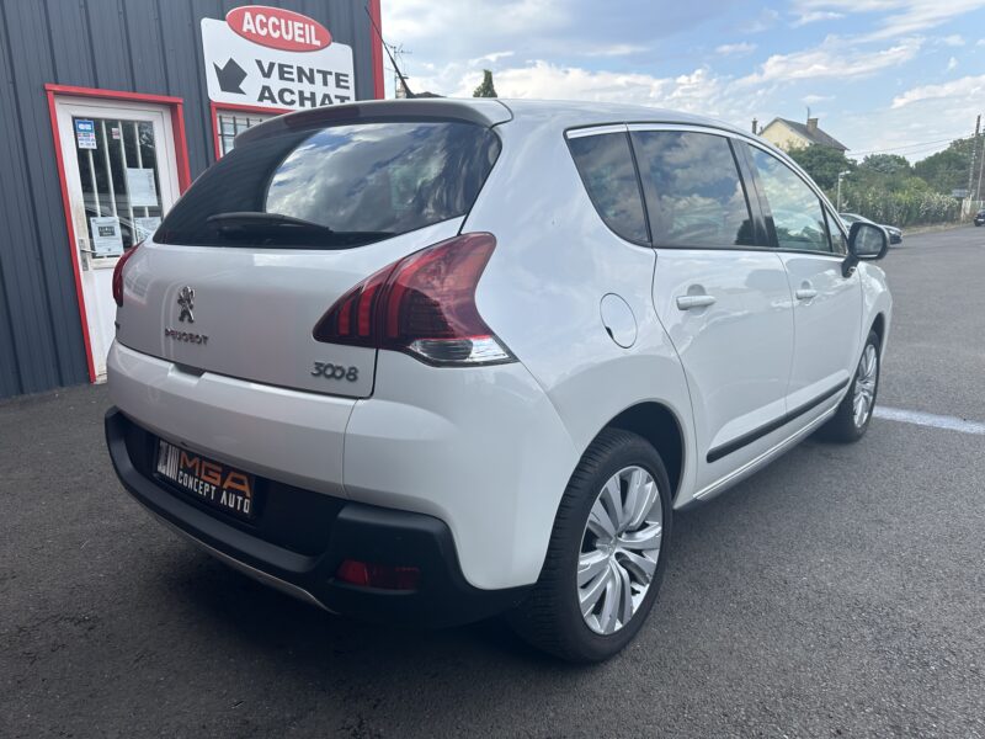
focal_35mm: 24
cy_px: 370
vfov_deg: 56.8
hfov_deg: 71.6
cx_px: 492
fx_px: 683
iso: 80
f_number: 1.78
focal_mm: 6.86
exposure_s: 1/1393
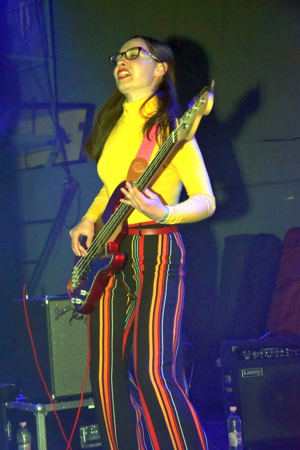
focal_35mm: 94
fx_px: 1175
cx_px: 151
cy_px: 225
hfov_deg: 14.5
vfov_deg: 21.7
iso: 3200
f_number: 5.3
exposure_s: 1/60
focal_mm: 62
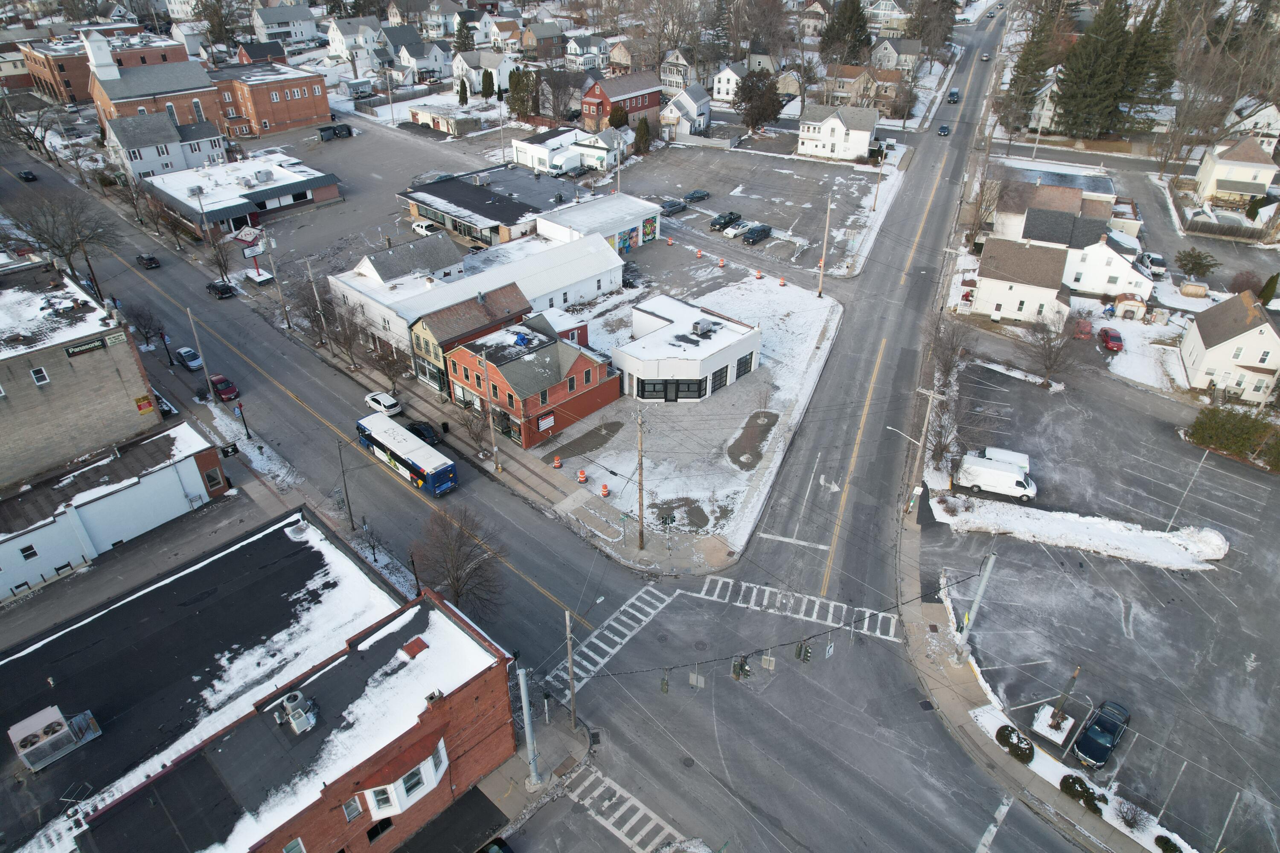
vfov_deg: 57.2
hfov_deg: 78.6
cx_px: 640
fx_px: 782
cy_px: 426
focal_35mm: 22
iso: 200
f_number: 2.8
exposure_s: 1/725
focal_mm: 8.38
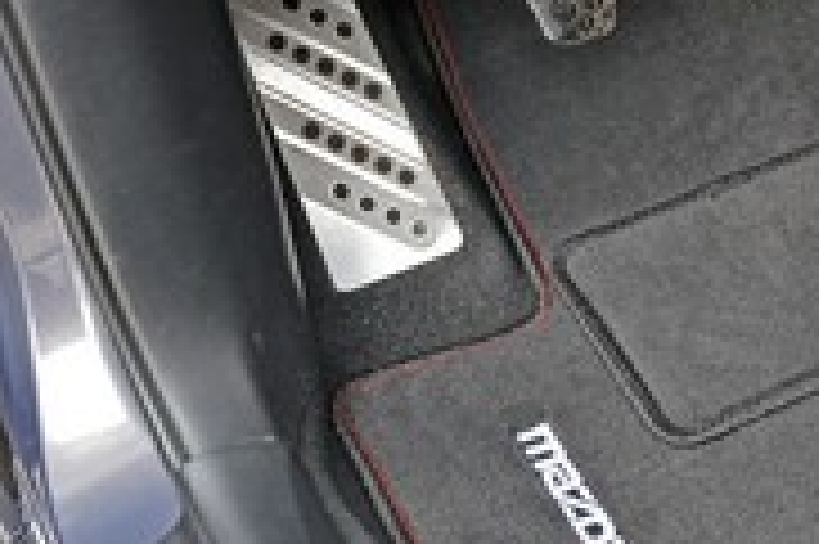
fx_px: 1727
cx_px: 792
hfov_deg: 25.5
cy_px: 310
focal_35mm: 76
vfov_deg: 17.9
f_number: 5.6
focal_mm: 22
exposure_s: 1/6
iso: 800
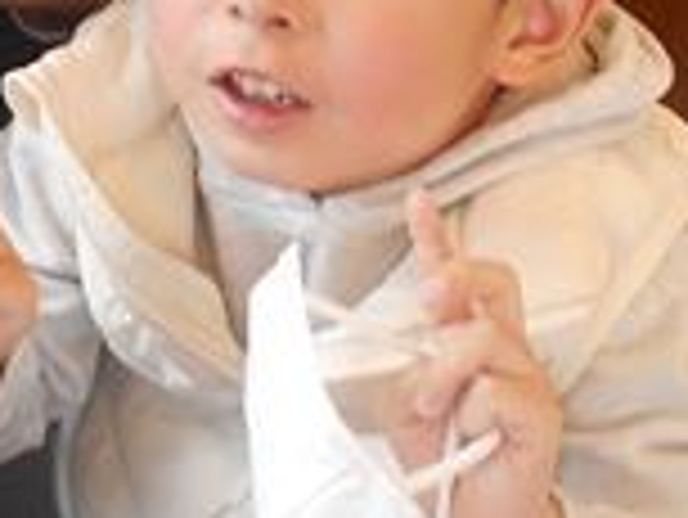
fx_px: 2029
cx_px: -31
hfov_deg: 18.6
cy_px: -396
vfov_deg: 13.2
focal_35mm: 102
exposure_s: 1/40
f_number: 3.2
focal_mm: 4.6
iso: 80
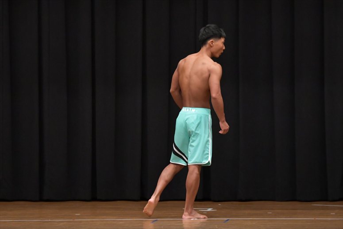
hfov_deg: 8.1
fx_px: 2428
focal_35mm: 255
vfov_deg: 5.4
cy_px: 114
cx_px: 172
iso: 6400
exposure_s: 1/400
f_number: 5.6
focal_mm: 170
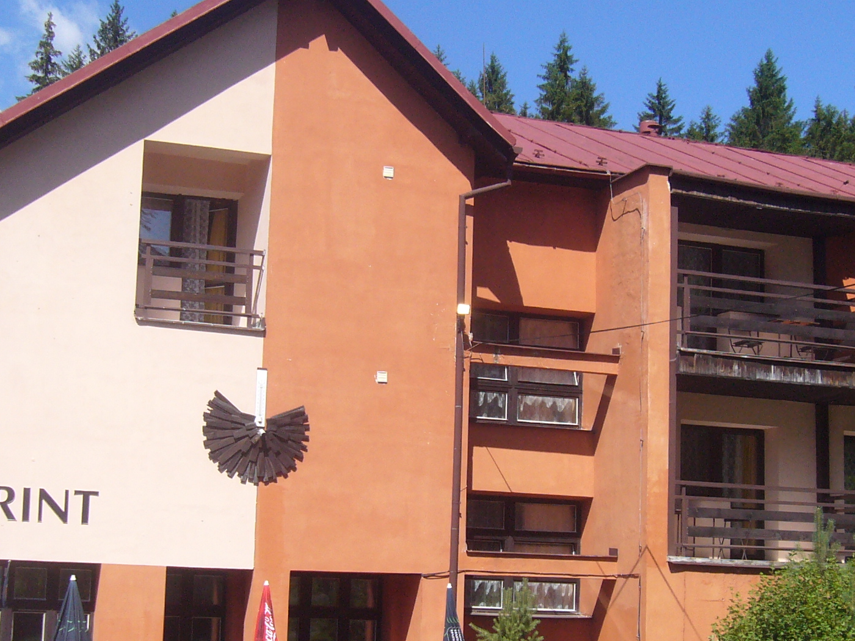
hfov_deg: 30.3
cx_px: 441
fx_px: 1581
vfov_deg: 22.9
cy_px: 355
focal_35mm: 64
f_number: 5.6
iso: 100
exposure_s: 1/400
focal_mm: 5.8
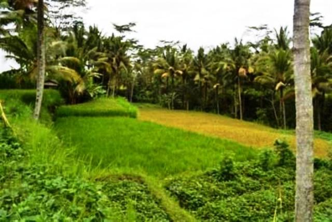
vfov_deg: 48.0
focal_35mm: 27
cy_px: 111
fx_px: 249
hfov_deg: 67.4
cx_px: 166
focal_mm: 18
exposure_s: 1/200
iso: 100
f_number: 7.1
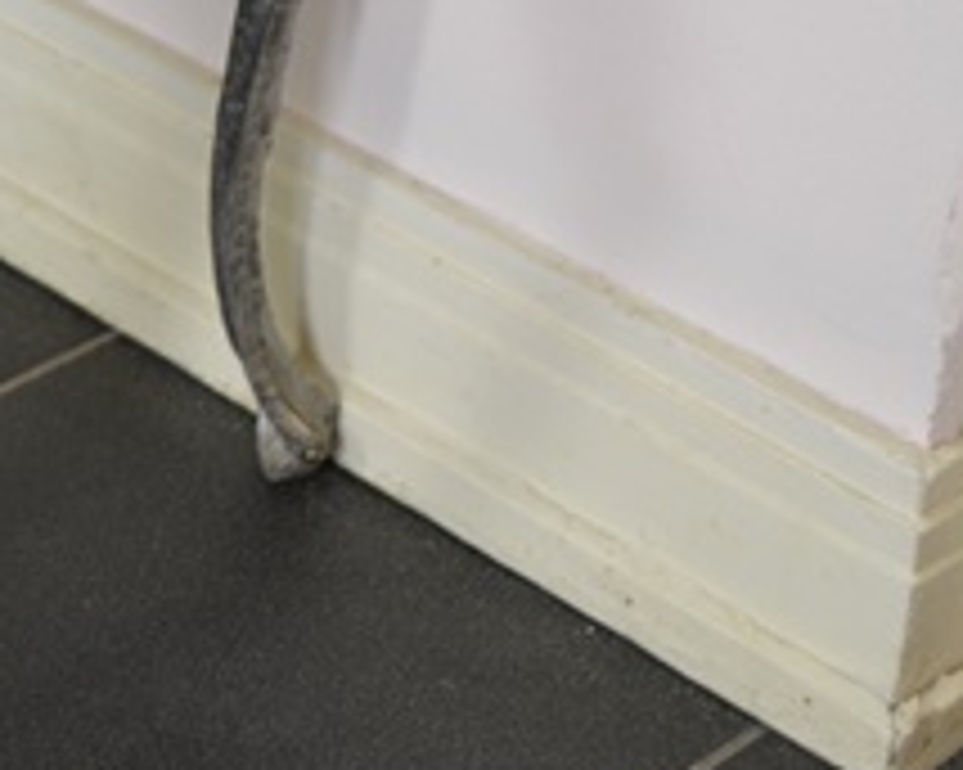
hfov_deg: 13.1
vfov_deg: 10.8
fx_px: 4045
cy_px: 0
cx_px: -284
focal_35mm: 142
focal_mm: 36
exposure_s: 1/30
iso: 1250
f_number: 5
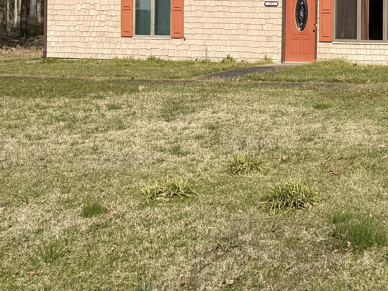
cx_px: 441
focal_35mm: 67
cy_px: 19
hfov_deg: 26.4
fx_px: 751
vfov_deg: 21.4
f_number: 1.78
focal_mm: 6.76
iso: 80
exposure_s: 1/4975
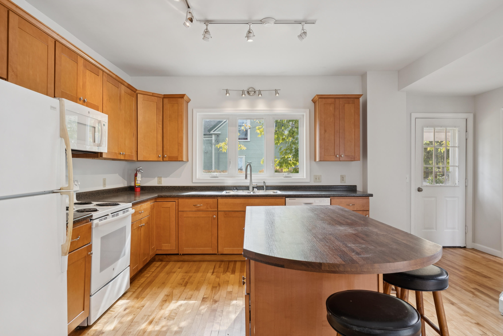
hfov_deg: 79.9
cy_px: 168
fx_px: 301
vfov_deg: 58.4
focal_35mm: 22
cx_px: 252
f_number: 7.1
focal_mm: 21.5
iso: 320
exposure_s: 1/50
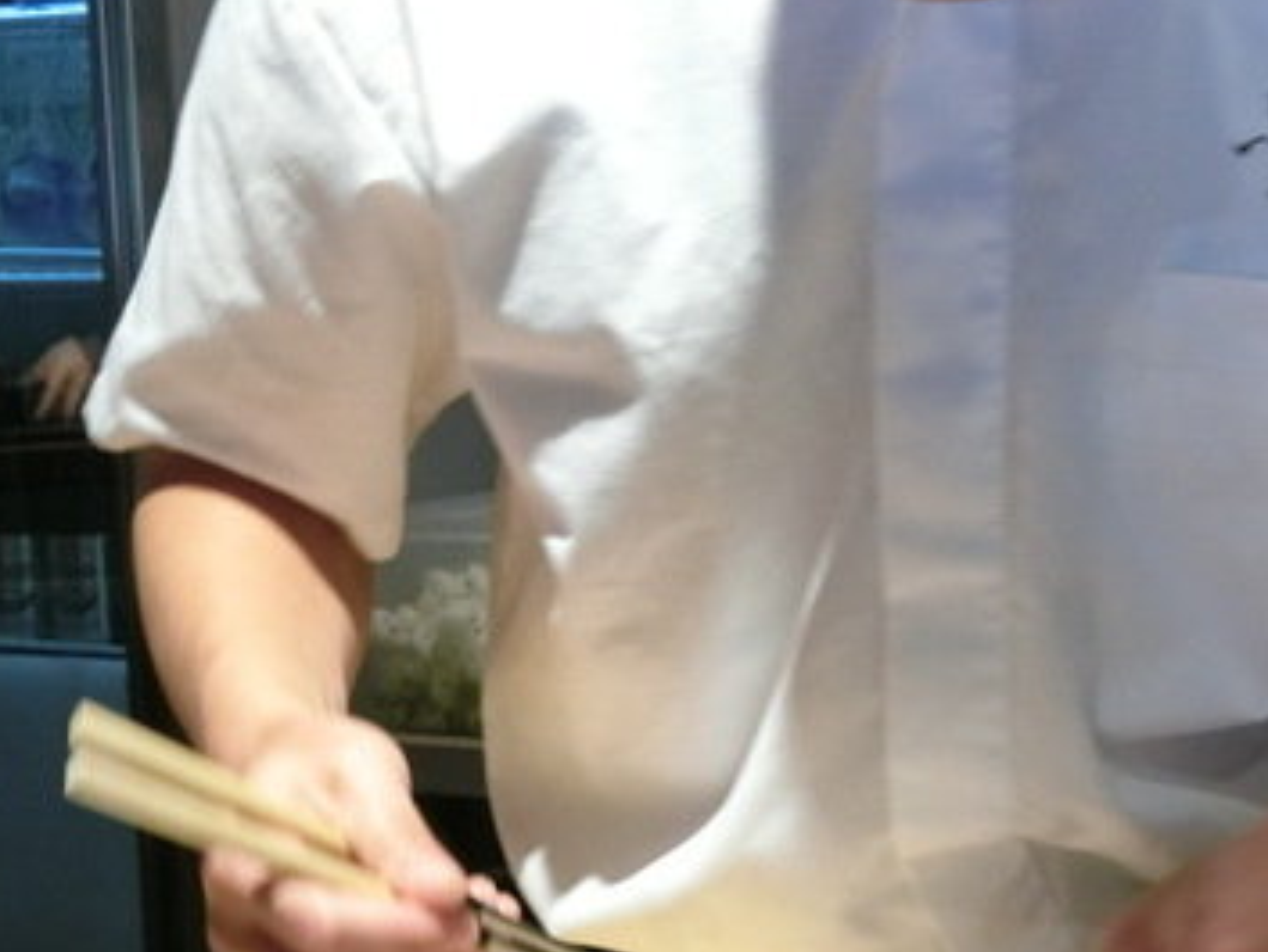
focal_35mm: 102
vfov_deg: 14.4
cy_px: 787
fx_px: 3738
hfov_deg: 19.2
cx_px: 801
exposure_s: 1/60
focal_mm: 12.8
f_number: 3.8
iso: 800
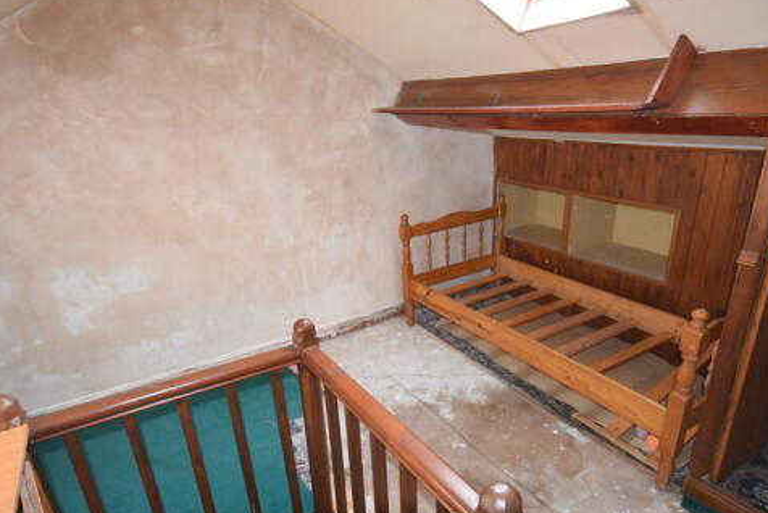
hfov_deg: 76.8
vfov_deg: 55.5
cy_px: 304
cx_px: 385
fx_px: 484
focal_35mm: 23
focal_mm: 11
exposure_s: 1/80
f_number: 4.5
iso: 800
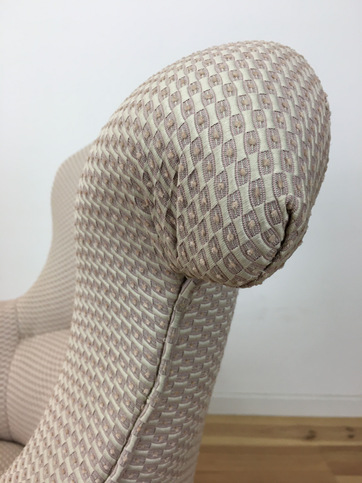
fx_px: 404
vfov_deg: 61.7
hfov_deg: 48.2
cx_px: 181
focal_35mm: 29
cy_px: 242
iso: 25
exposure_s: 1/33
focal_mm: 4.15
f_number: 2.2
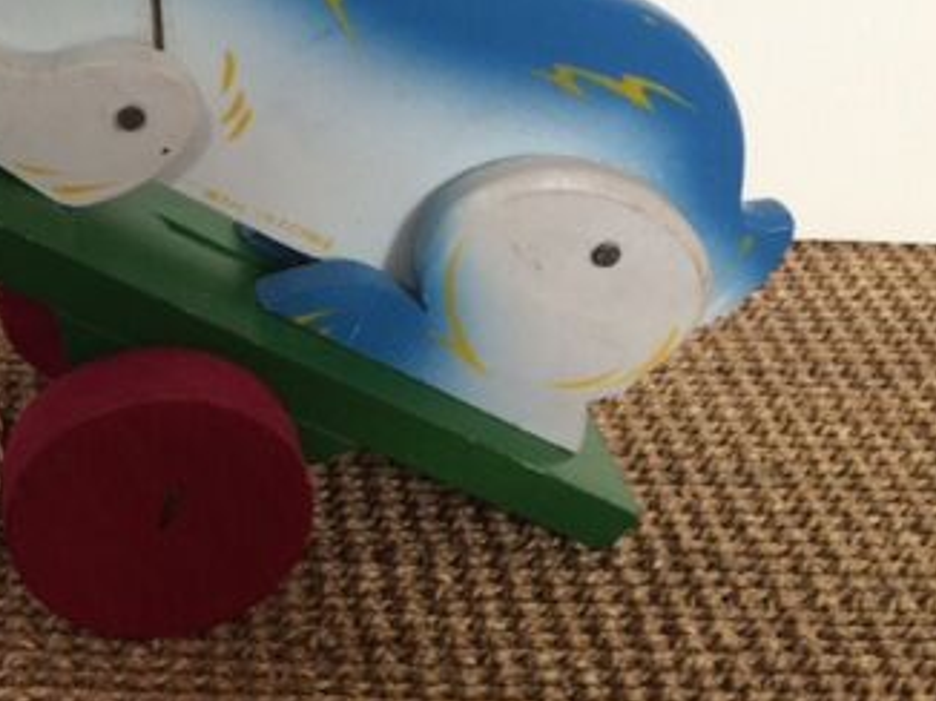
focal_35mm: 57
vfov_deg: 25.2
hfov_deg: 31.5
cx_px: 26
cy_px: 132
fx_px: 1540
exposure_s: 1/30
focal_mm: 4.15
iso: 50
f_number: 2.2
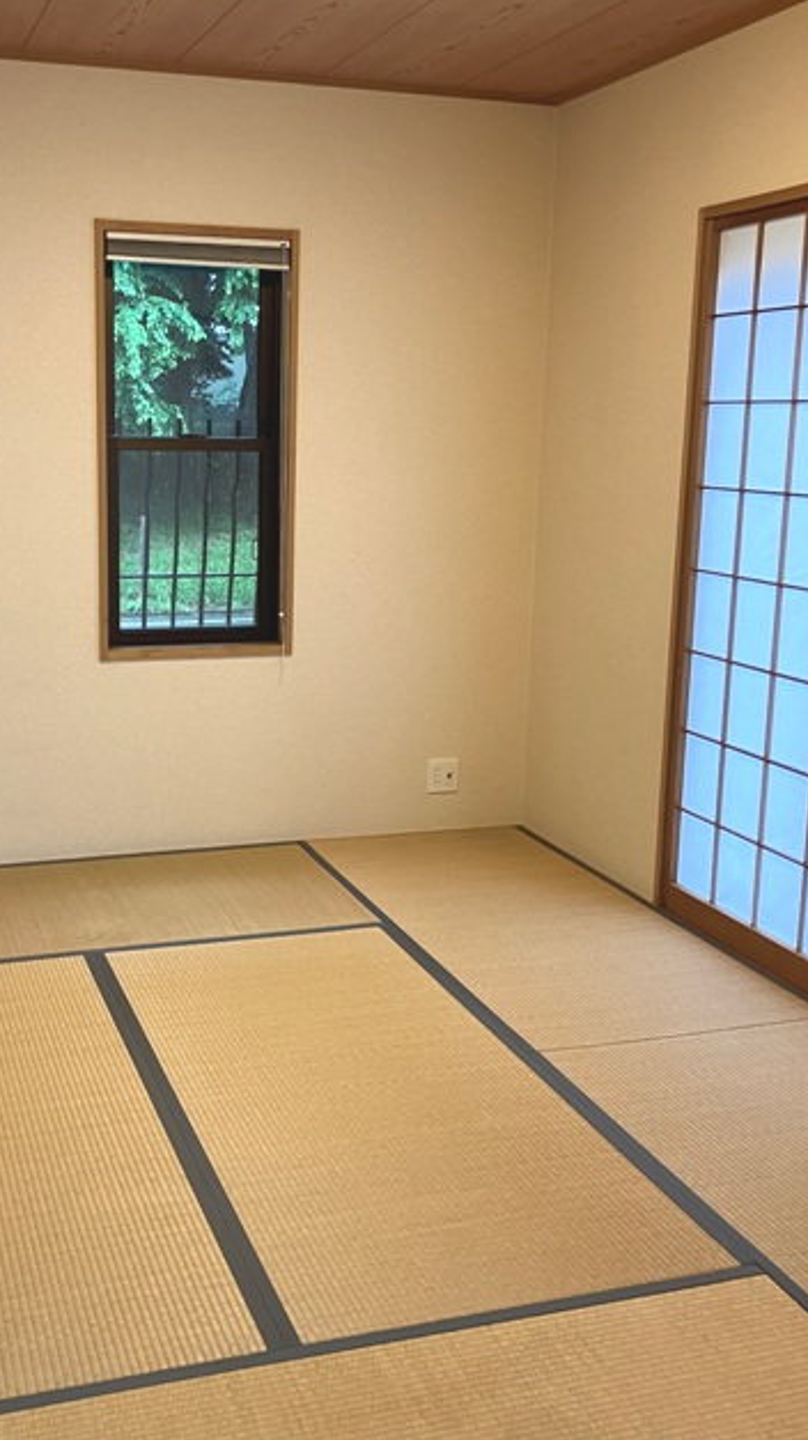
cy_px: 687
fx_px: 1411
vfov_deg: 54.0
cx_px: 252
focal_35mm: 37
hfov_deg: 31.6
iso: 80
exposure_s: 1/50
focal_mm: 3.99
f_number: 1.8
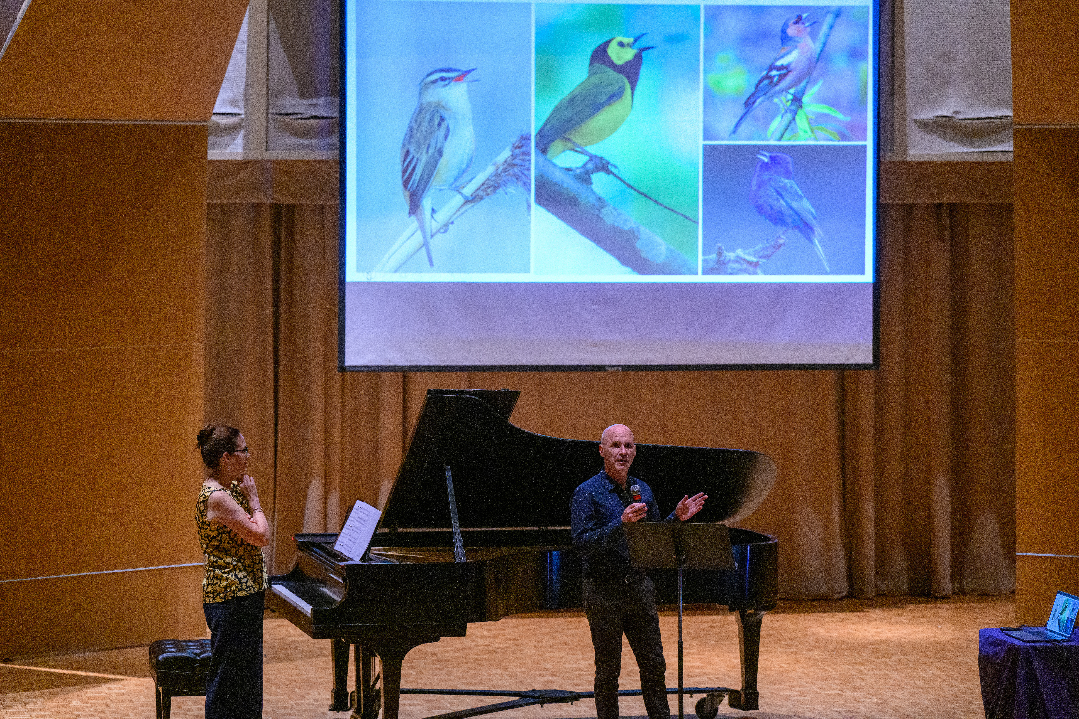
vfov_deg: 11.9
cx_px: 540
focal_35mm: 115
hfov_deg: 17.8
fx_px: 3447
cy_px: 360
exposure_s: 1/200
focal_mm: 115
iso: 3200
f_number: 2.8
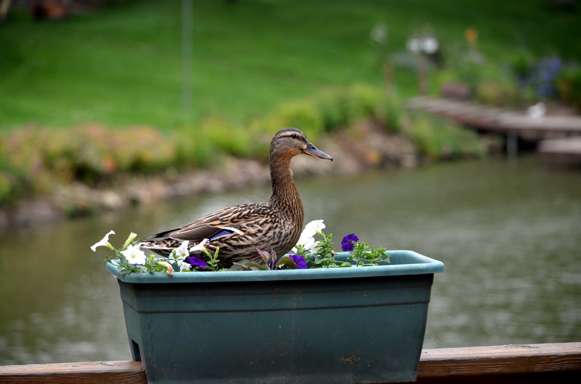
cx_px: 290
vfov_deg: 7.9
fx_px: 2802
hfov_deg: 11.8
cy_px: 192
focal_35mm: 174
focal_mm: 116
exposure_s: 1/200
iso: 125
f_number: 4.8
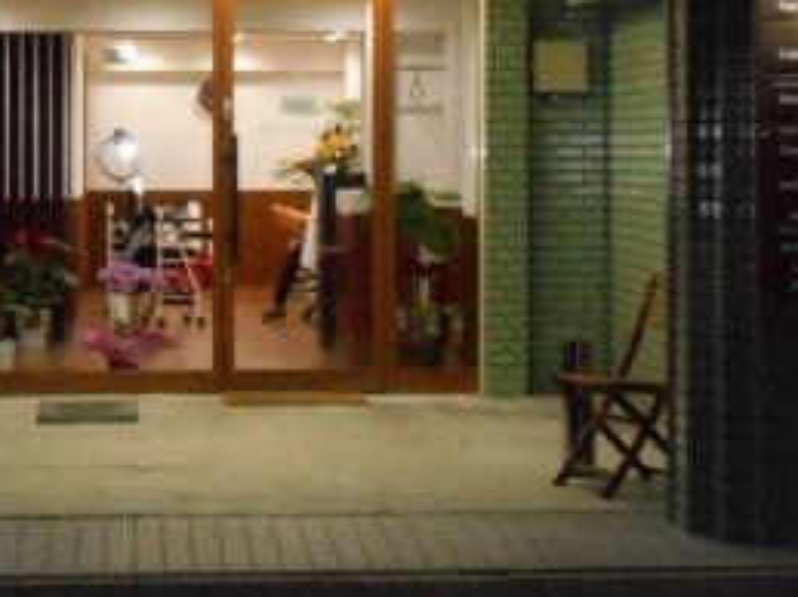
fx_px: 2673
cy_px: 120
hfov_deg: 16.9
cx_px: 262
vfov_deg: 12.7
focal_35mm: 116
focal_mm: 12
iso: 1400
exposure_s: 1/60
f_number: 5.3
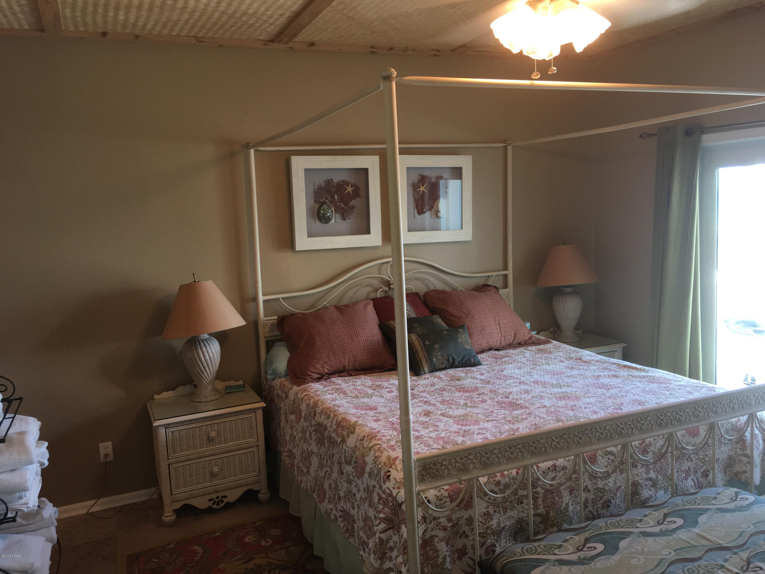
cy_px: 287
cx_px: 382
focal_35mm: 29
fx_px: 641
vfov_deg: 48.2
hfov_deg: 61.7
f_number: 2.2
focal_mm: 4.15
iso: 40
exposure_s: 1/30
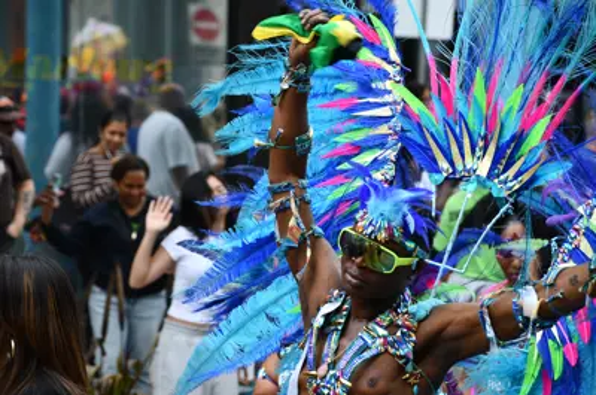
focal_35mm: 165
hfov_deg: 12.5
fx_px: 2726
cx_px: 298
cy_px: 198
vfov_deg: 8.3
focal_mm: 110
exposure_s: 1/250
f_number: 5.6
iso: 250
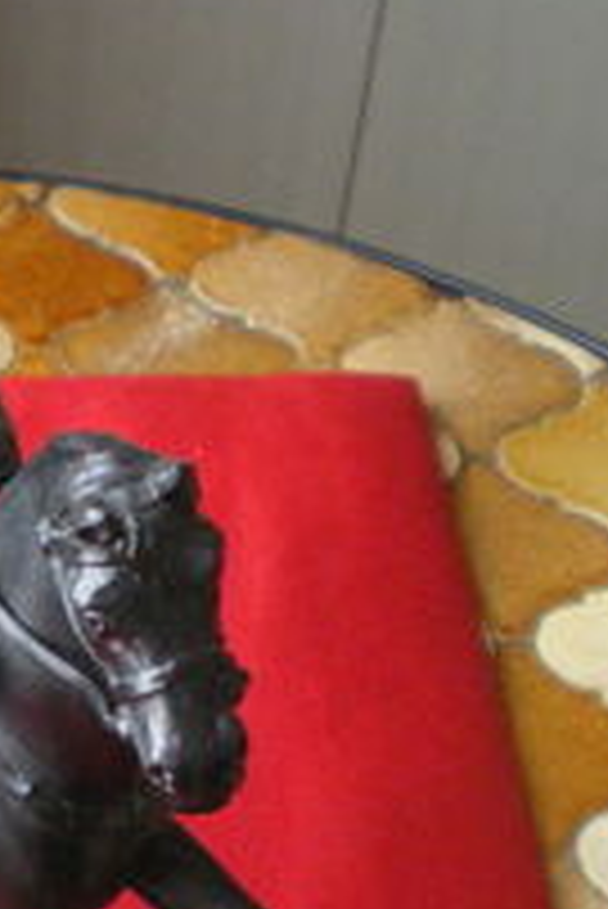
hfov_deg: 14.2
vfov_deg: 21.3
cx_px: -113
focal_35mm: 94
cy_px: 783
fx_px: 2377
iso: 400
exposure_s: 1/40
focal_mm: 6.3
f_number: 3.1
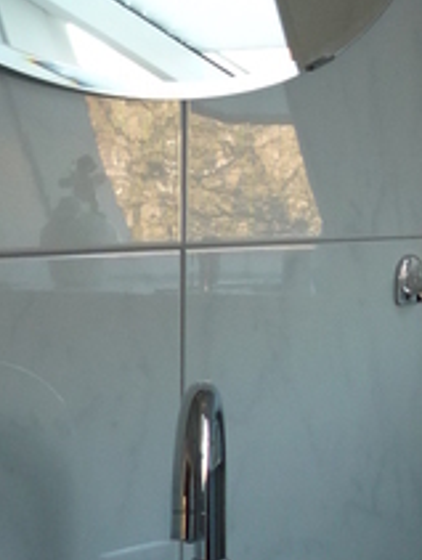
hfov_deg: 13.4
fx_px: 1766
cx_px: 438
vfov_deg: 17.9
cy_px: 159
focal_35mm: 109
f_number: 3.3
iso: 100
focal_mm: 5.2
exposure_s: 1/50
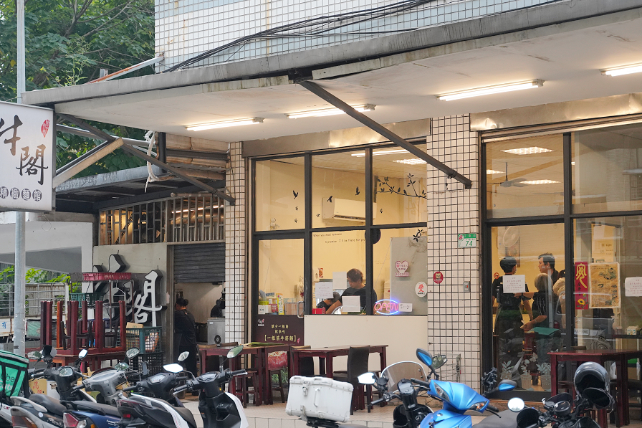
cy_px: 235
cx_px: 323
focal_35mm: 67
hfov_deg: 30.1
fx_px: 1195
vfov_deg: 20.3
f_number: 3.2
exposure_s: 1/160
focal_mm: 50
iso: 1600
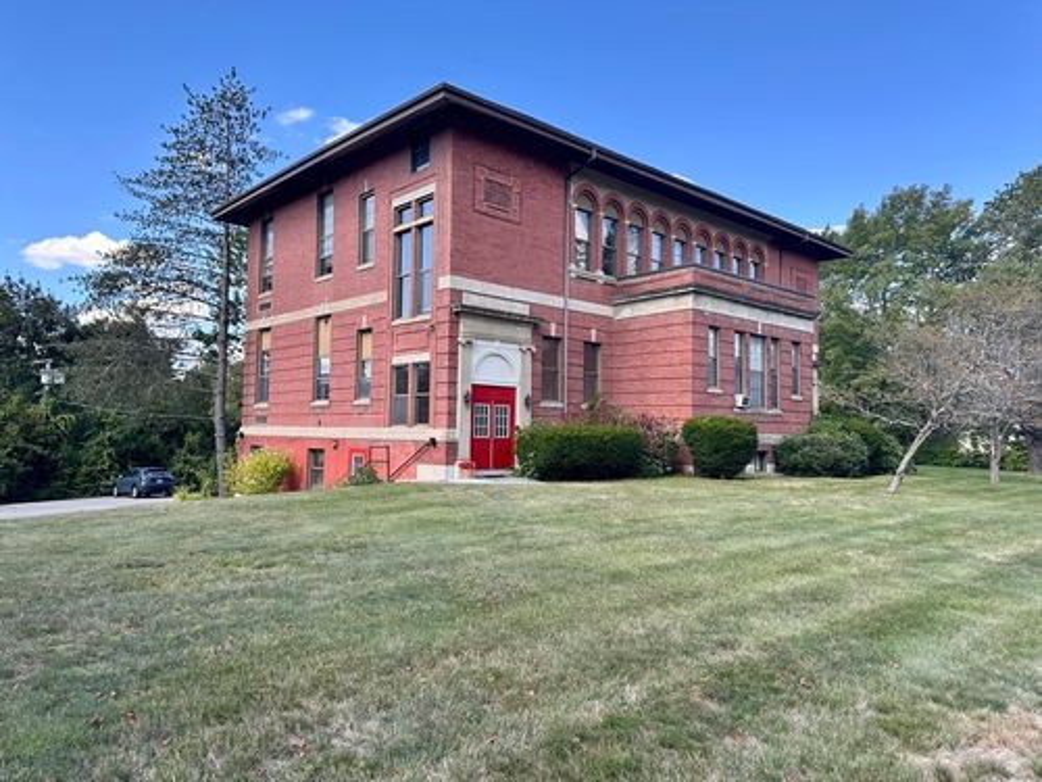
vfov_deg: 56.8
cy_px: 391
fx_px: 722
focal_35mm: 24
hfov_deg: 71.6
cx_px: 521
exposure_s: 1/816
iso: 80
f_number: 1.78
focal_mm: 6.86
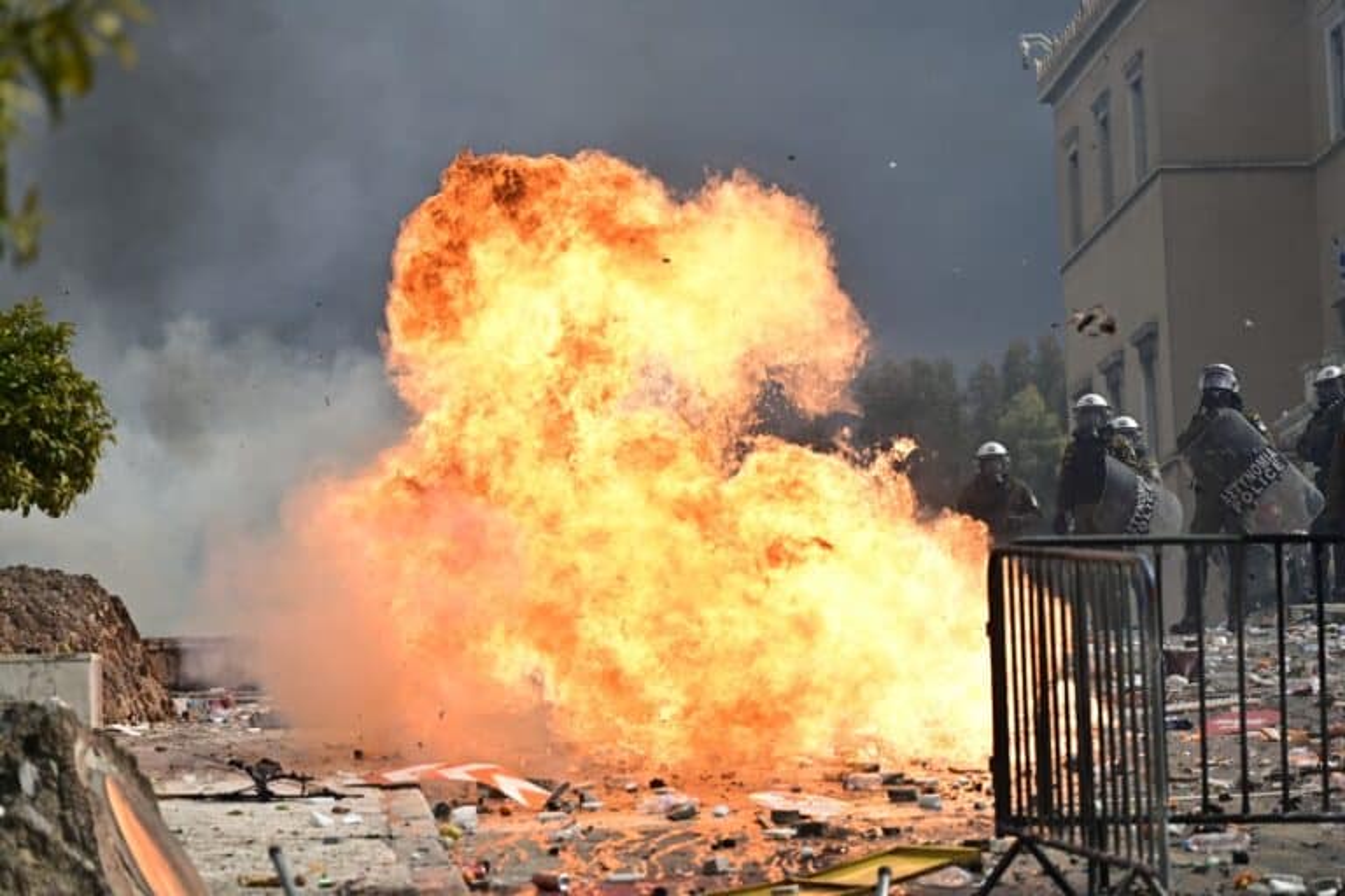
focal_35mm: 120
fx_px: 4483
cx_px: 672
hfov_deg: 17.1
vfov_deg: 11.4
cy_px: 448
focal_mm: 120
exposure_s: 1/4000
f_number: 5
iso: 320
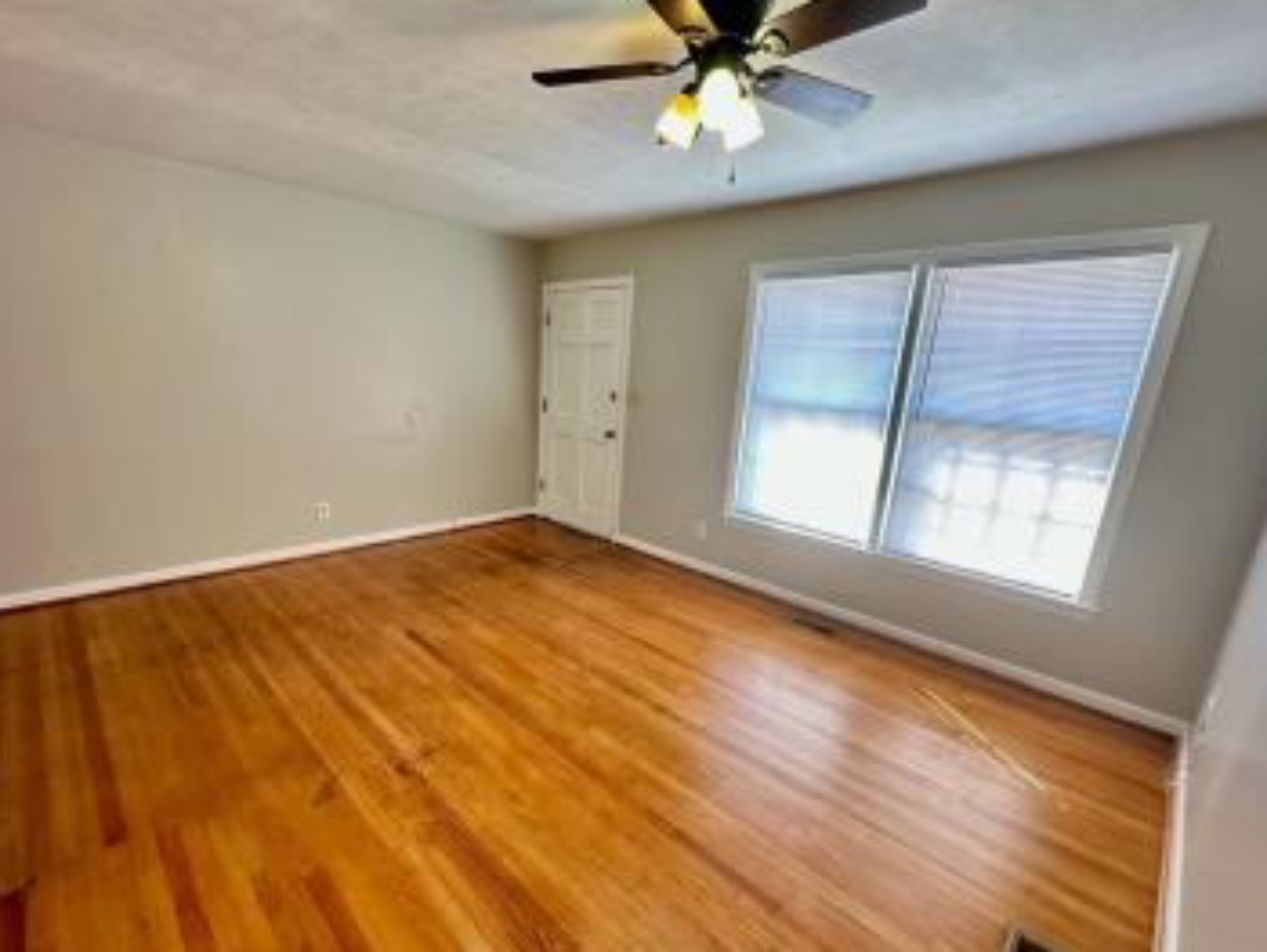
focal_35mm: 16
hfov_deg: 94.3
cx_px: 590
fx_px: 586
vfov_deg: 78.0
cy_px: 521
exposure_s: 1/60
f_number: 2.2
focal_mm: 2.22
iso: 250
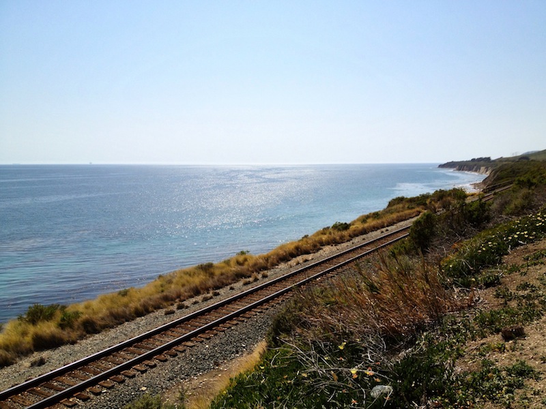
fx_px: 552
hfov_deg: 52.6
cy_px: 204
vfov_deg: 40.7
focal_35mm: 35
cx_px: 273
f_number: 2.4
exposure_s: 1/5000
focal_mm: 4.28
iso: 64
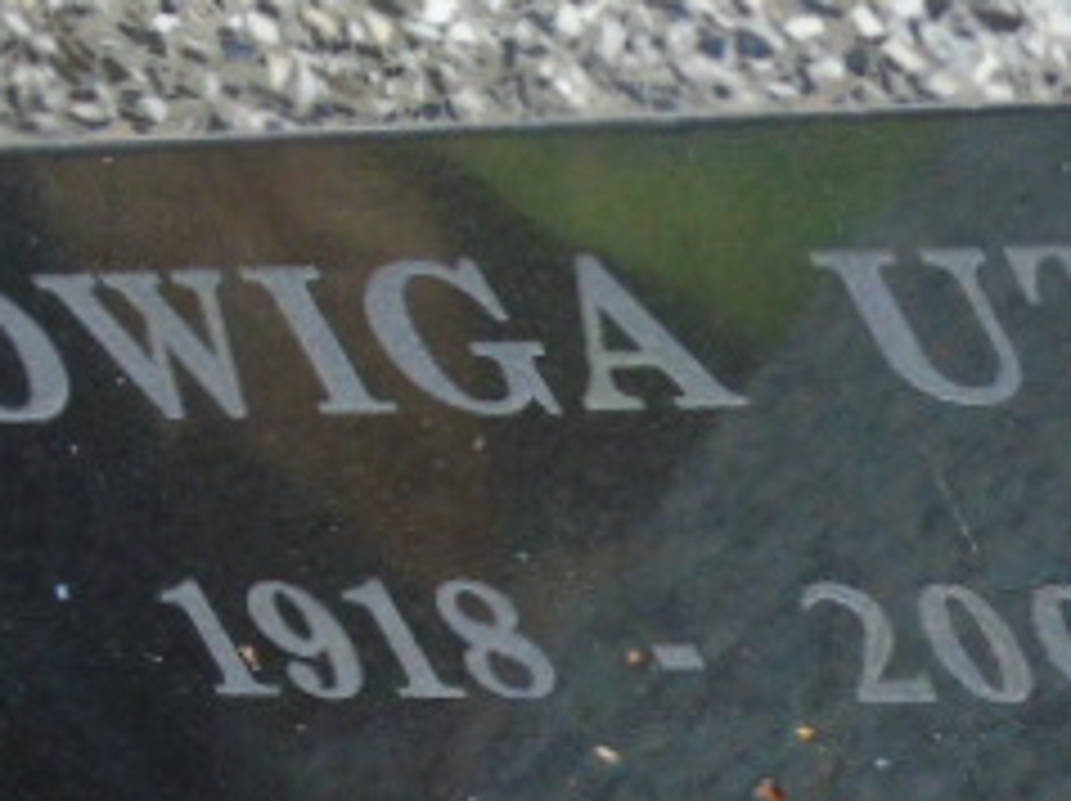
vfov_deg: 3.9
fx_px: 11807
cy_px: 1004
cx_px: 846
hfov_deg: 5.2
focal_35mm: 382
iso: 500
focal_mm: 25
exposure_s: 1/60
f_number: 4.7
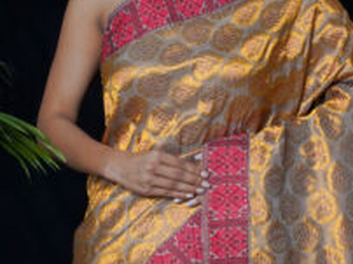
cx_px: 197
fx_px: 1401
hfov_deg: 14.4
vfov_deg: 10.6
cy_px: 298
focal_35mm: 138
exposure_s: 1/160
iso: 250
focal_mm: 42.8
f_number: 6.3
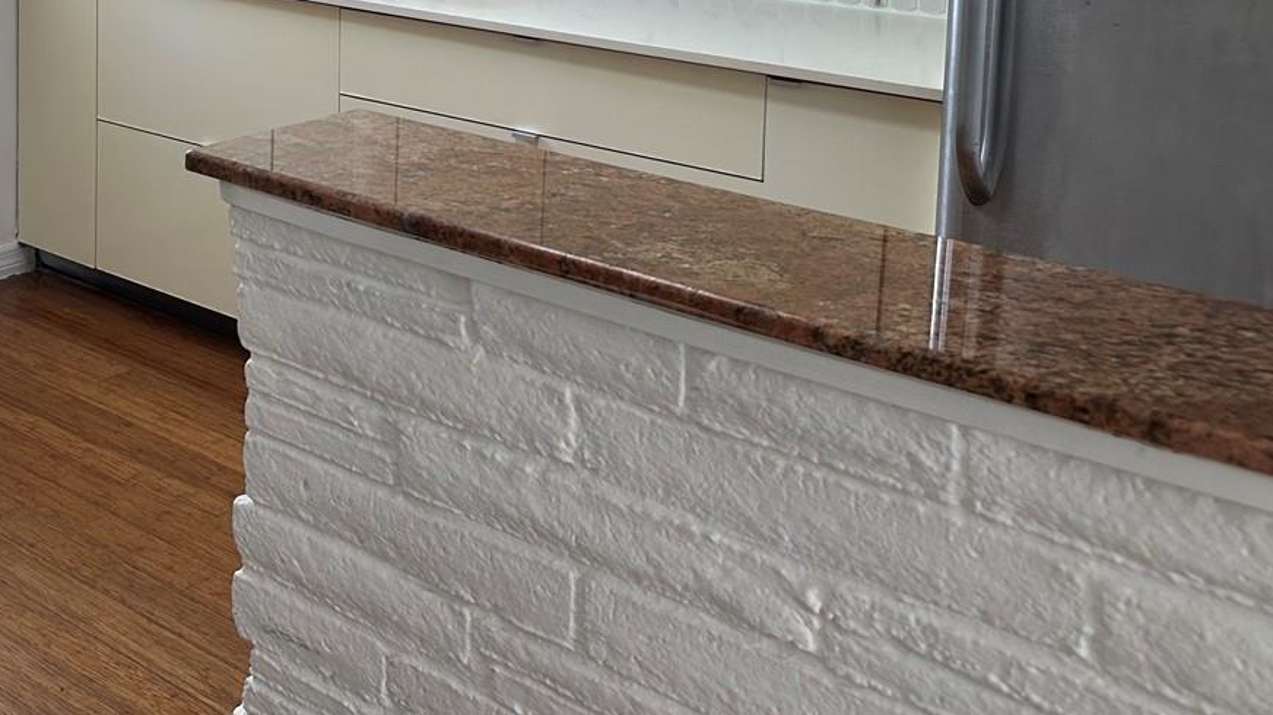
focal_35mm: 48
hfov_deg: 40.1
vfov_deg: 23.4
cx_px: 153
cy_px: -63
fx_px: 1620
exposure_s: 1/160
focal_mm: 6.86
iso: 100
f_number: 1.78
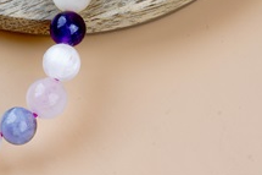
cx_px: -87
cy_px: 15
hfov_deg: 7.5
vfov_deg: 5.0
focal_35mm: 272
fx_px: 1978
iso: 100
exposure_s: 1/160
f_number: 13
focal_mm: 90
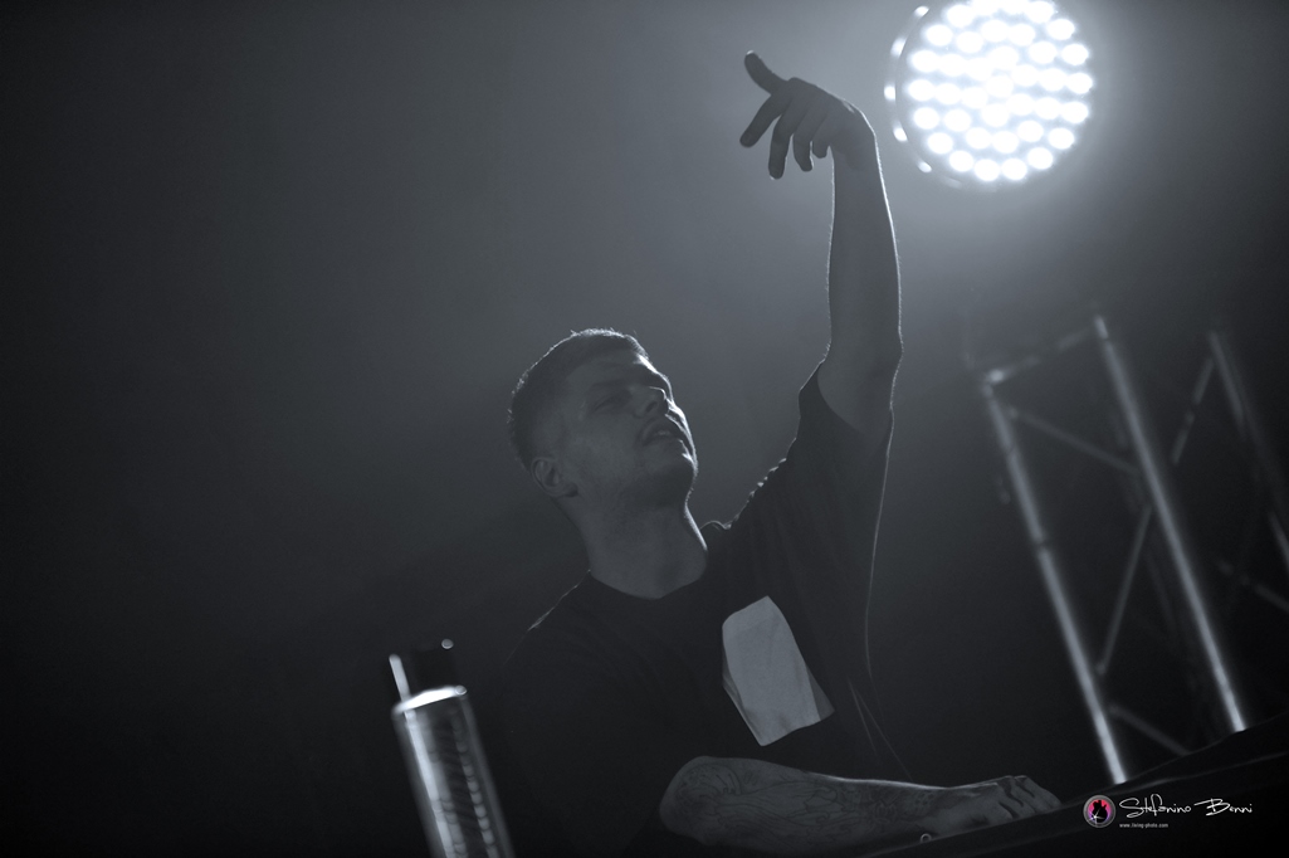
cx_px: 644
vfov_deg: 7.8
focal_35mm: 175
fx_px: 6262
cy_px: 429
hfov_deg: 11.8
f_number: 2.8
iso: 2200
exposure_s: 1/800
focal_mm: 175
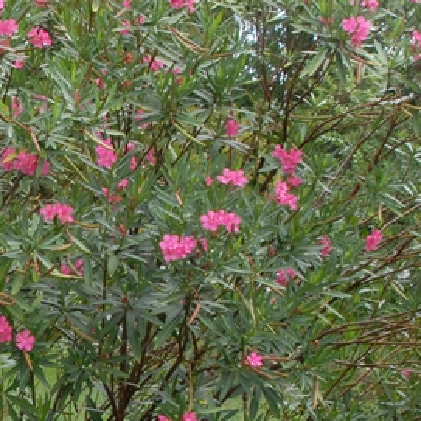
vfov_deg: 12.9
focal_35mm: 135
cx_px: -132
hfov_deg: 12.5
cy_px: 332
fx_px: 1858
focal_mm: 28
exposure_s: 1/180
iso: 400
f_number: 7.1
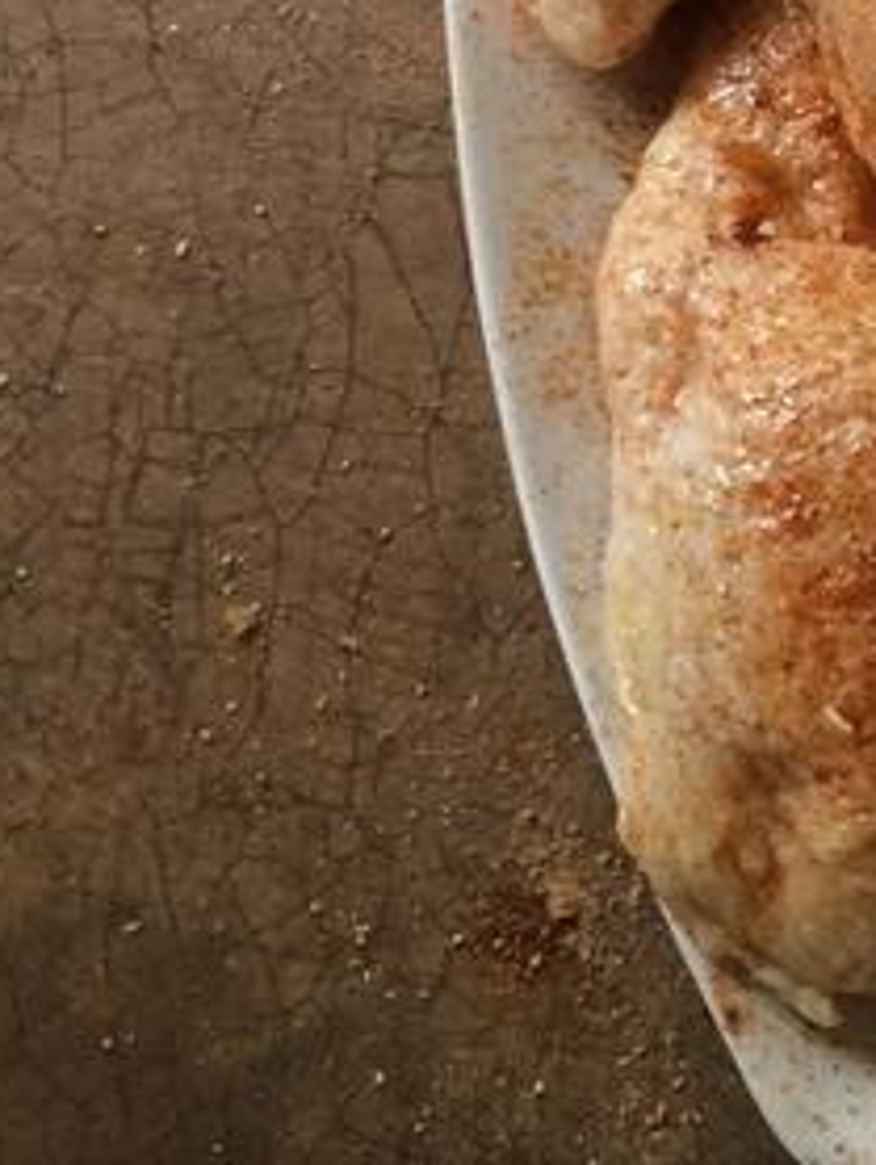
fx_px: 3268
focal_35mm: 97
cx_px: 987
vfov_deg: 18.7
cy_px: -369
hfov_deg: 14.9
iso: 80
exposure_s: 1/30
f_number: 2.2
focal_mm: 4.12
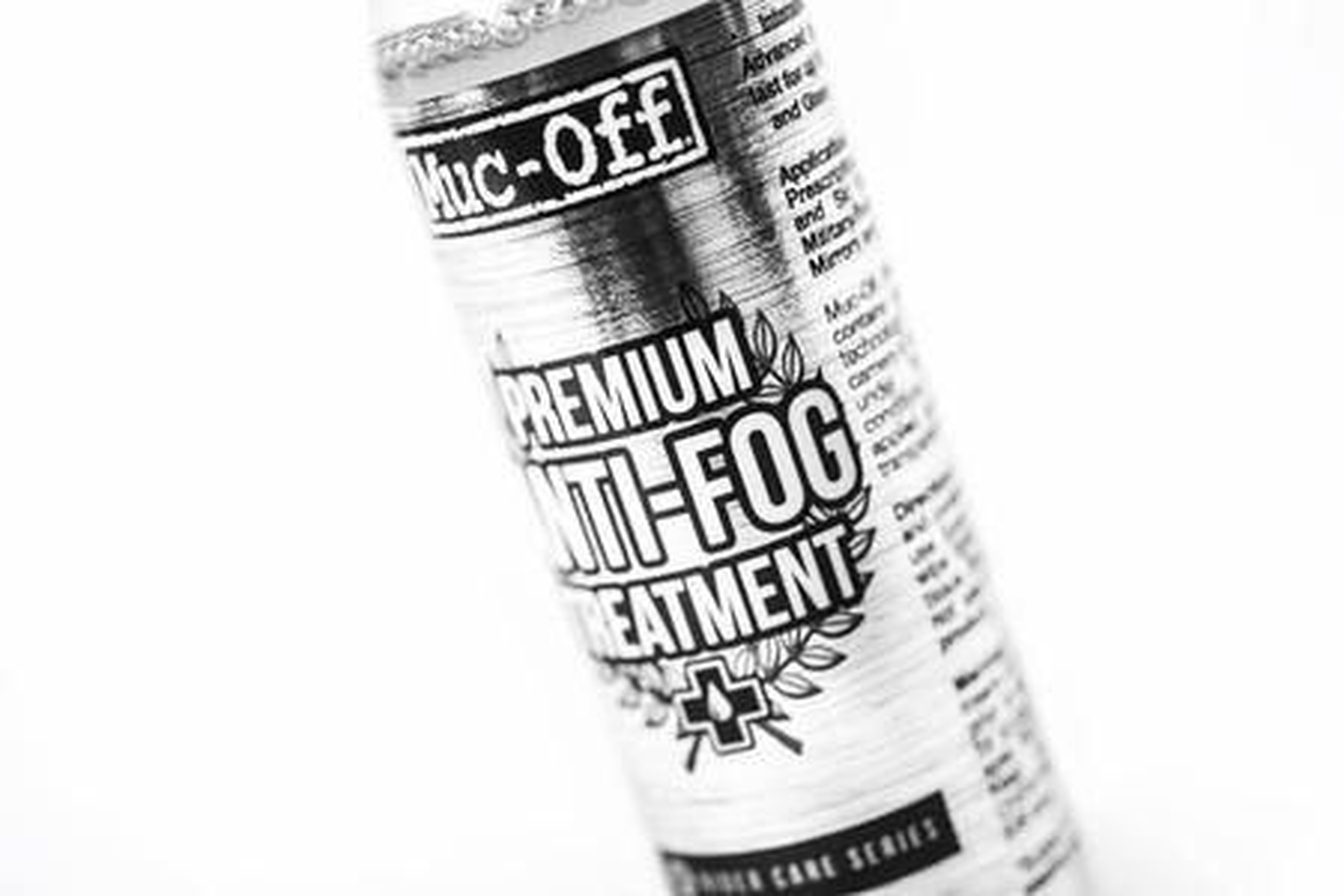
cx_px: 672
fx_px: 2240
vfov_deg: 22.6
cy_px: 448
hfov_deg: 33.4
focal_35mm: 60
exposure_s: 1/125
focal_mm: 60
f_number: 7.1
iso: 100
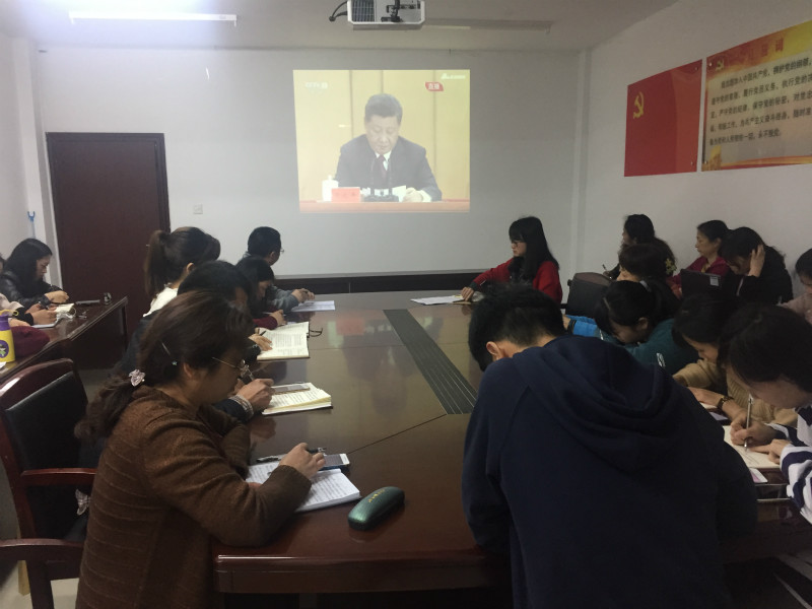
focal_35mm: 29
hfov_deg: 61.7
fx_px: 680
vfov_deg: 48.2
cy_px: 304
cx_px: 406
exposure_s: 1/33
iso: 160
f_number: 2.2
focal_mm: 4.15
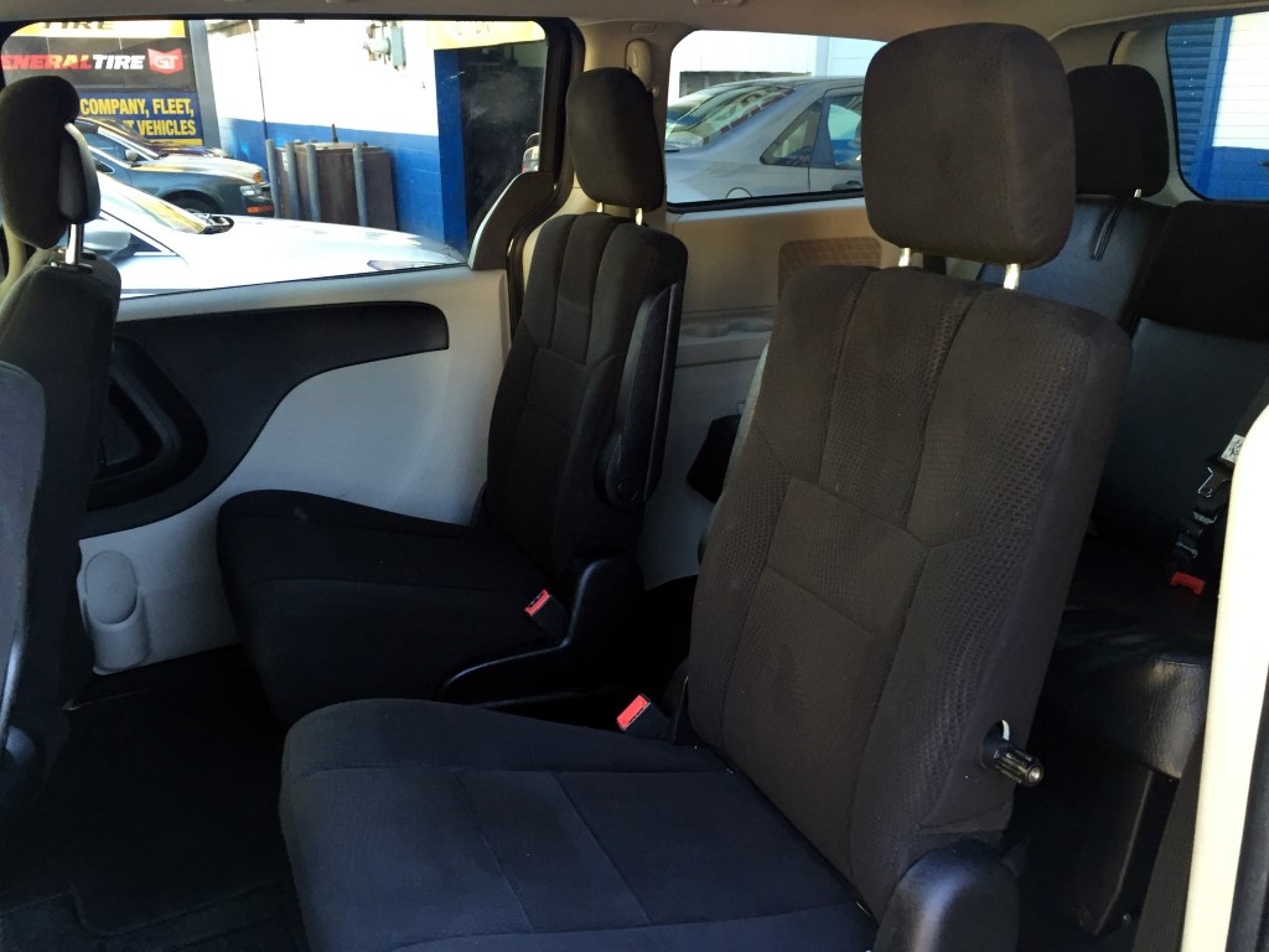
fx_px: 1063
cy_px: 476
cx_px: 634
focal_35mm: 29
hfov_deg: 61.7
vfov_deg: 48.2
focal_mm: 4.15
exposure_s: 1/30
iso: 100
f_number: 2.2
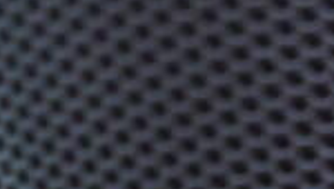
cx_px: 902
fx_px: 2280
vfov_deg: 4.4
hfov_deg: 7.6
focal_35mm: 257
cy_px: 715
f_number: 2.8
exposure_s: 1/40
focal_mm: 24
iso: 160
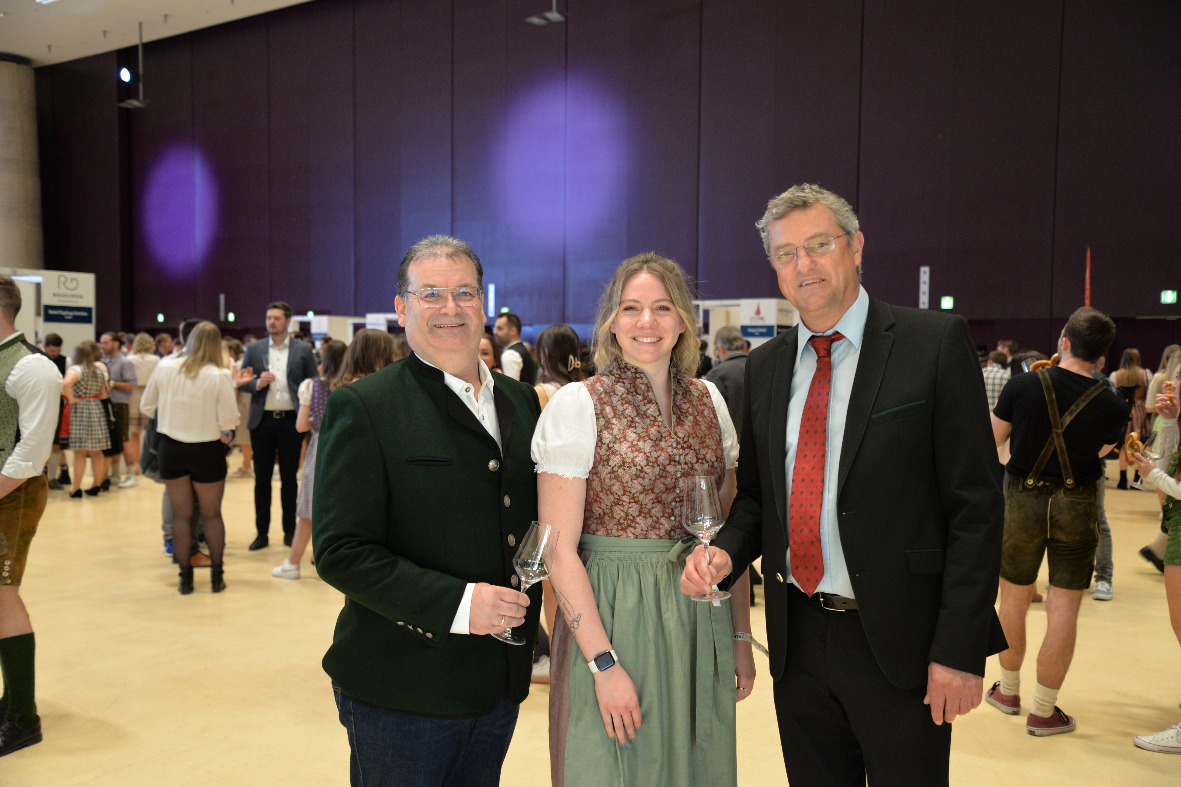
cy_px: 394
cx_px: 590
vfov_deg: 38.9
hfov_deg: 55.8
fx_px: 1115
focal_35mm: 34
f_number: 4
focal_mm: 34
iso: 1400
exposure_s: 1/30
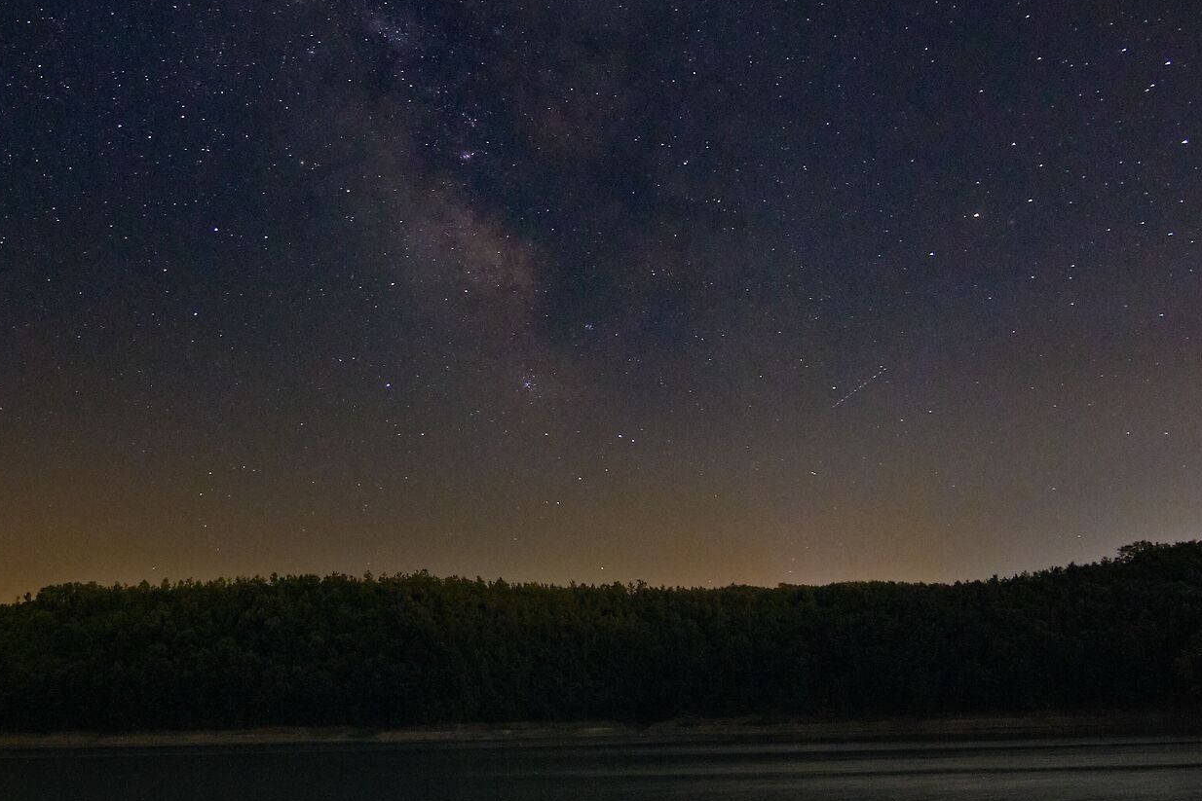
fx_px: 1169
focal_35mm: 35
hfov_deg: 52.7
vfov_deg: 37.8
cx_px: 347
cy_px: 345
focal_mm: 12
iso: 2500
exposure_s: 13
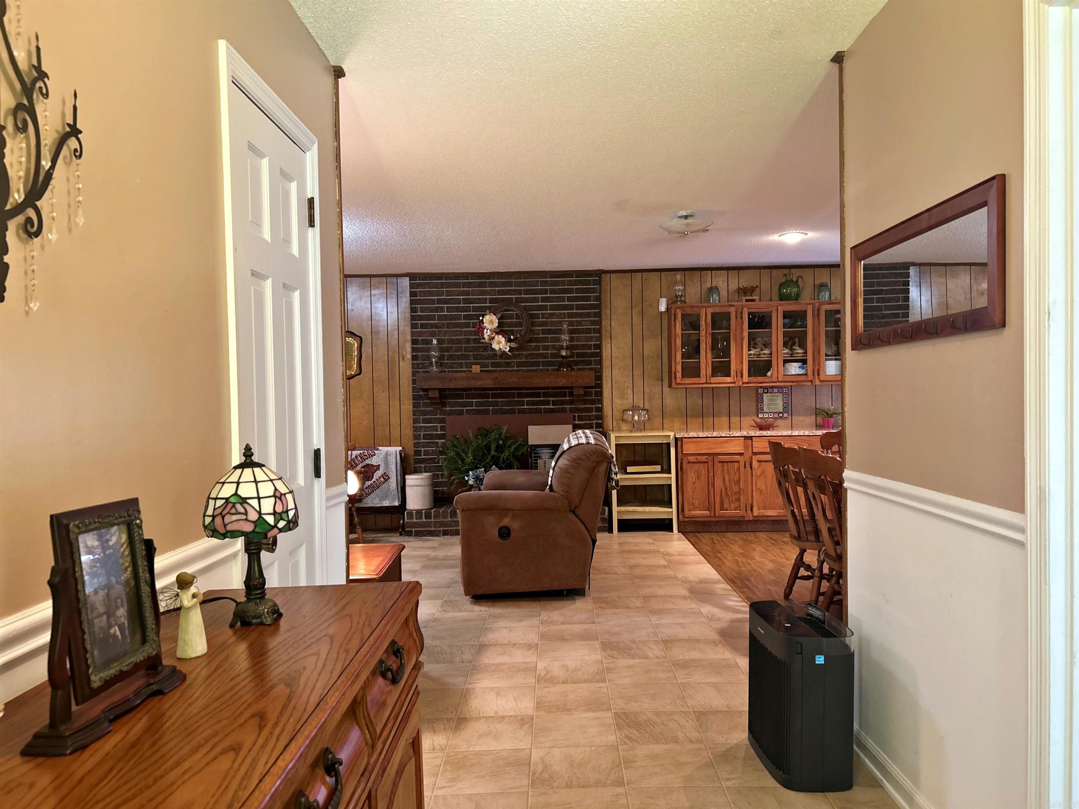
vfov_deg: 53.1
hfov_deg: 67.3
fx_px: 810
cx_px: 540
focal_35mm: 26
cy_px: 404
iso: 320
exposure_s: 1/60
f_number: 1.5
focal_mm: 5.7
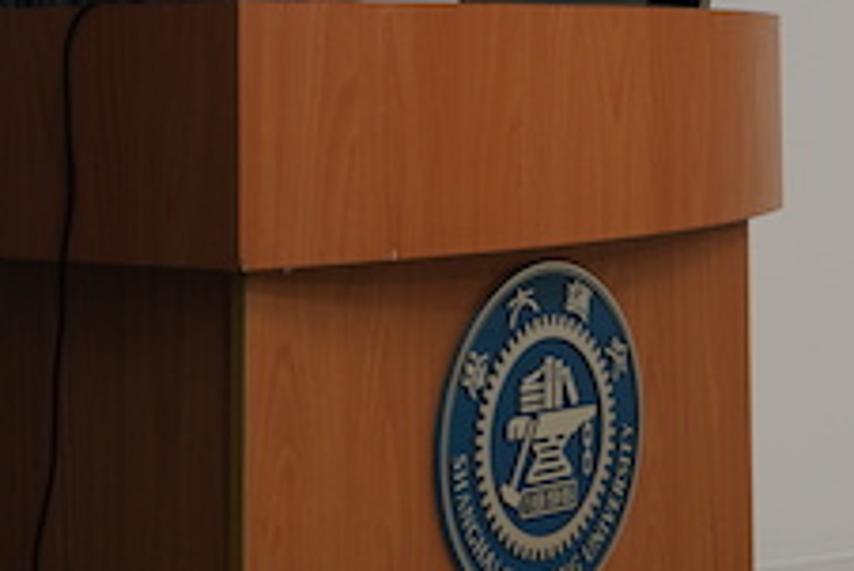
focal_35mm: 93
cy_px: -140
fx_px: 2207
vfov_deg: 14.2
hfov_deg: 21.7
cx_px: 623
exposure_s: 1/40
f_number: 3.5
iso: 500
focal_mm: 35
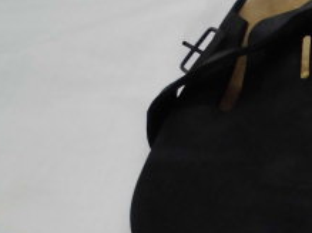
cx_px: 392
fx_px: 685
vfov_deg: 19.1
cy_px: 192
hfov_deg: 23.1
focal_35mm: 76
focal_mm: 4.6
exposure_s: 1/60
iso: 400
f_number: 3.5
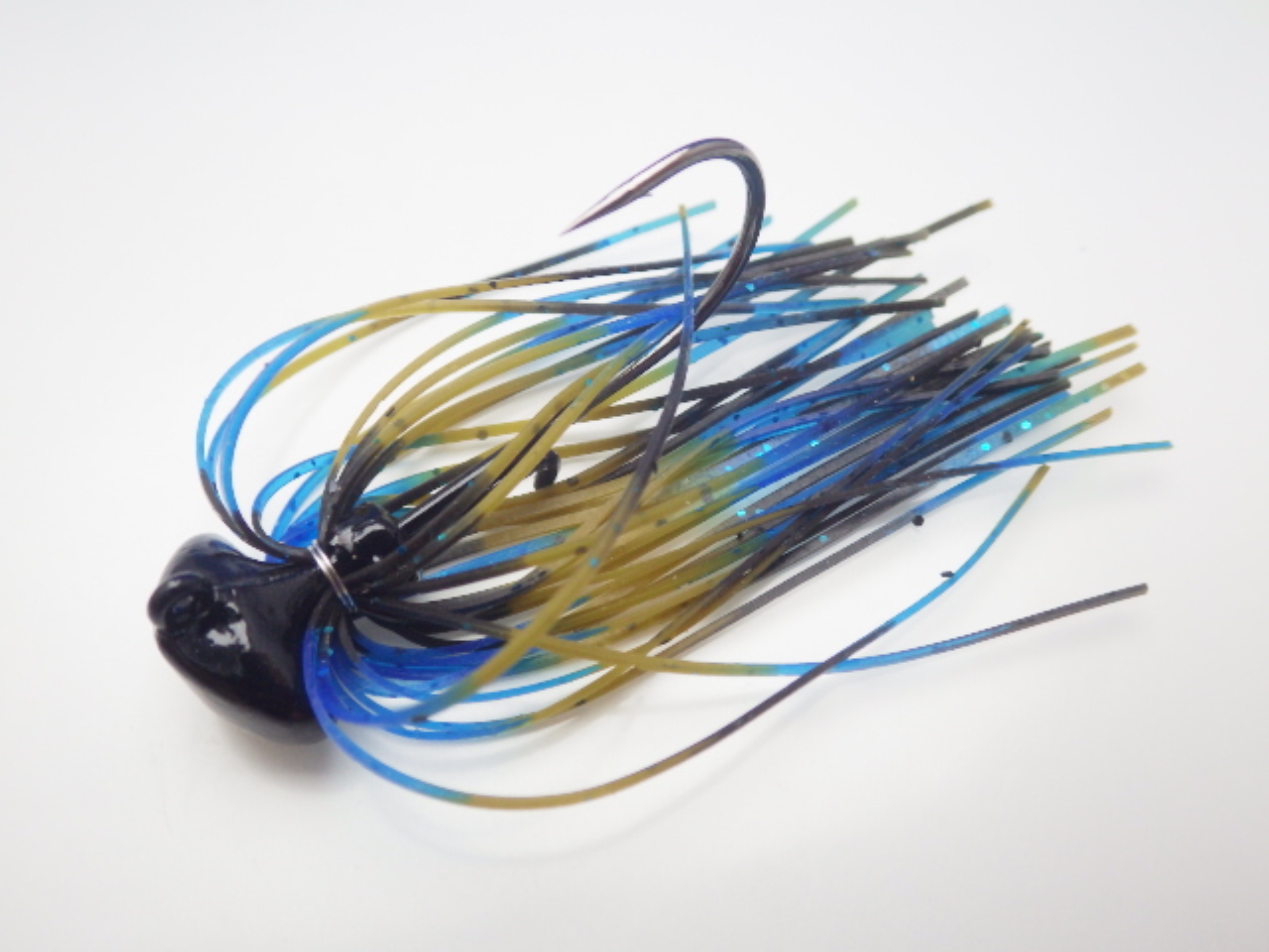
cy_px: 476
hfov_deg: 58.4
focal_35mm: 31
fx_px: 1136
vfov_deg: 45.4
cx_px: 634
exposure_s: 1/45
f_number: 3.1
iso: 400
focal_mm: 5.5
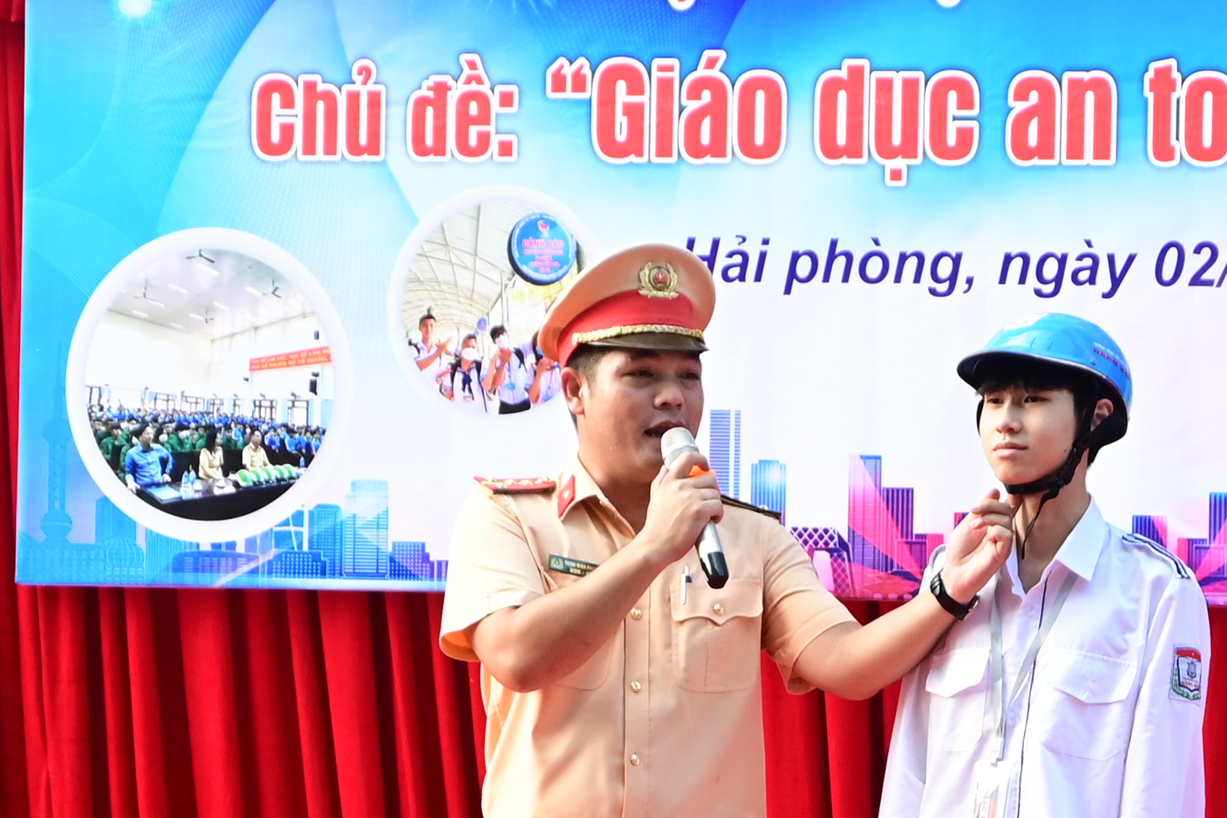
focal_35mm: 365
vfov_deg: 3.8
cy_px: 598
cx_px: 850
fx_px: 12441
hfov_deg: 5.6
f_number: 5.6
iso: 800
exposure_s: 1/200
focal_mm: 105
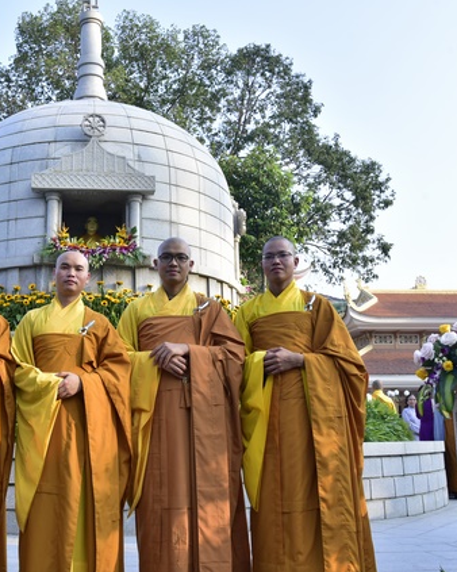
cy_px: 280
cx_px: 116
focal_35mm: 39
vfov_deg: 46.9
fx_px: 660
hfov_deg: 37.3
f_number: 9
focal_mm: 27
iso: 320
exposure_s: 1/125
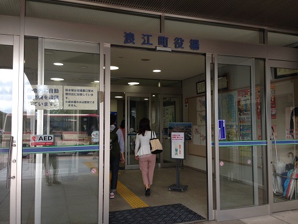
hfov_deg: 55.3
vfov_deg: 43.0
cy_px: 112
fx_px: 284
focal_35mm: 33
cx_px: 149
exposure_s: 1/60
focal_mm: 4.12
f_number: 2.4
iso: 50
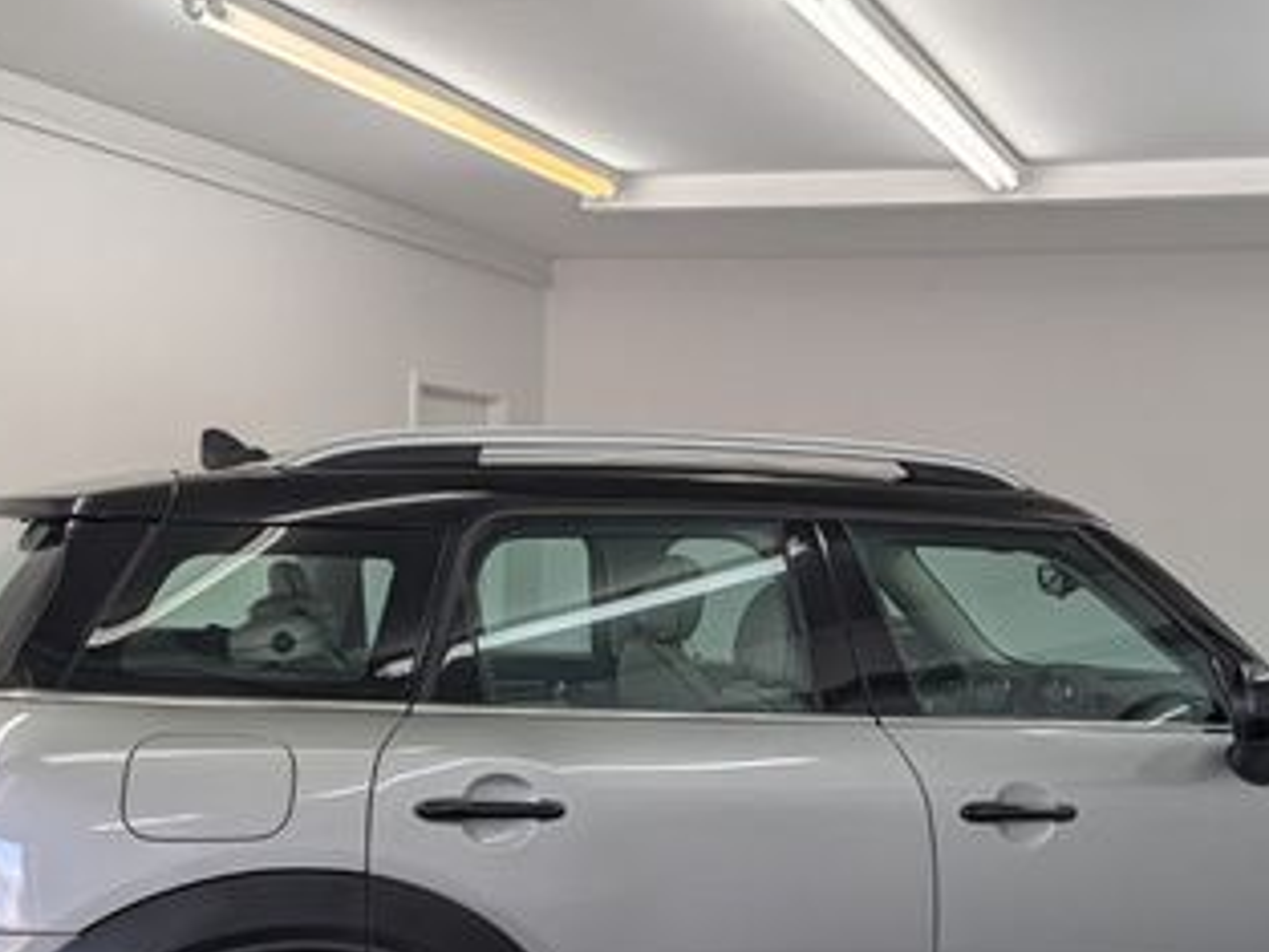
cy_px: 583
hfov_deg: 38.4
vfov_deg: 29.6
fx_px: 1797
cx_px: 851
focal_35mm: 49
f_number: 1.68
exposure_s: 1/560
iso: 16
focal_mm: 6.9
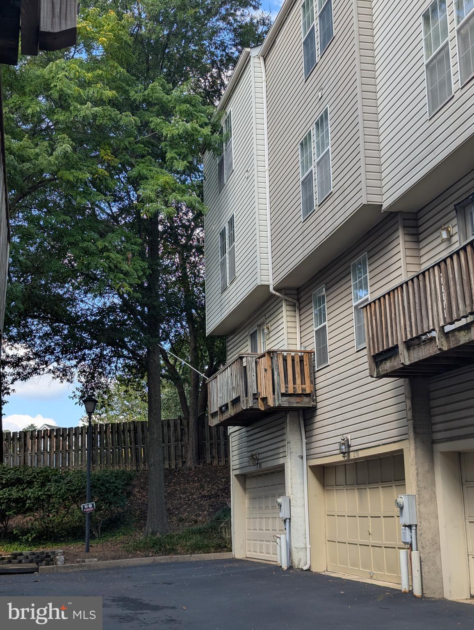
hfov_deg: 30.3
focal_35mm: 48
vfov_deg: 39.6
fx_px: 874
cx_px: 237
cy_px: 315
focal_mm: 6.81
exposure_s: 1/904
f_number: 1.85
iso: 43
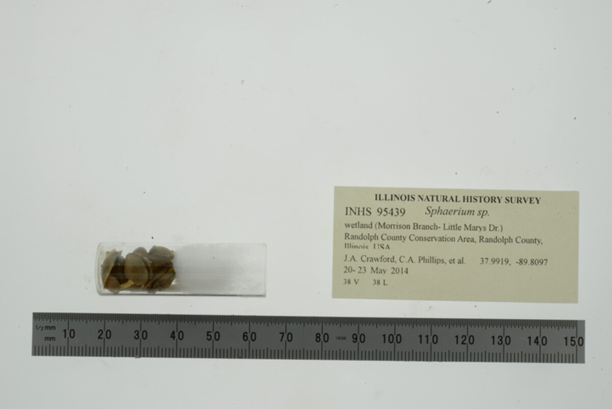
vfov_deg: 22.6
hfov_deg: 33.4
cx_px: 306
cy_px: 204
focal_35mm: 60
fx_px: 1020
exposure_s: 1/13
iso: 100
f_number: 32
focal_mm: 60
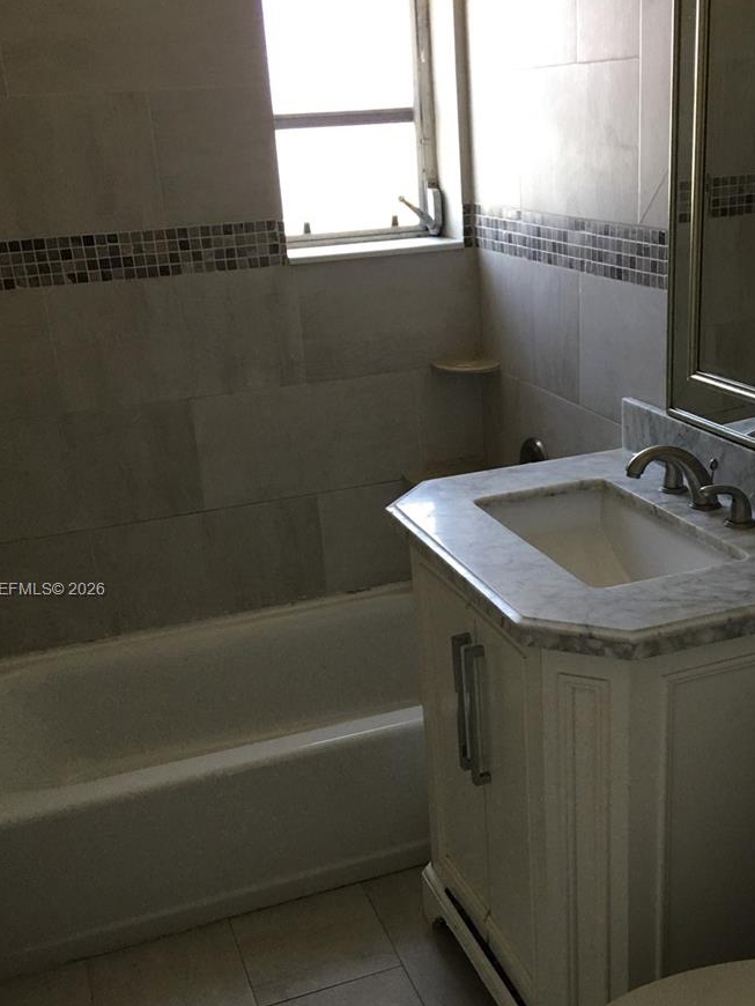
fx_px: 1163
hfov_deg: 35.9
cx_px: 412
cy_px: 591
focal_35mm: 40
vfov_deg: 46.6
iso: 50
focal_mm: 4.15
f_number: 2.2
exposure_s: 1/15
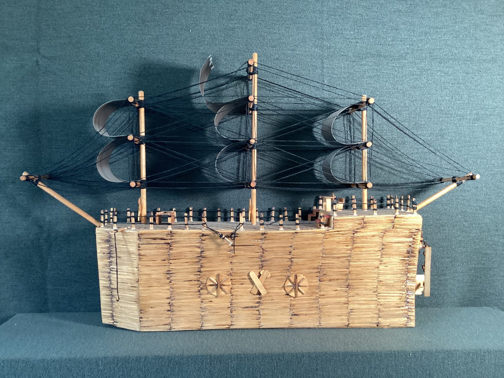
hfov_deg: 58.3
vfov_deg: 45.4
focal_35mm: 31
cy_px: 189
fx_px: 451
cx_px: 252
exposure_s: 1/60
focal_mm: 3.3
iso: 250
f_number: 2.4
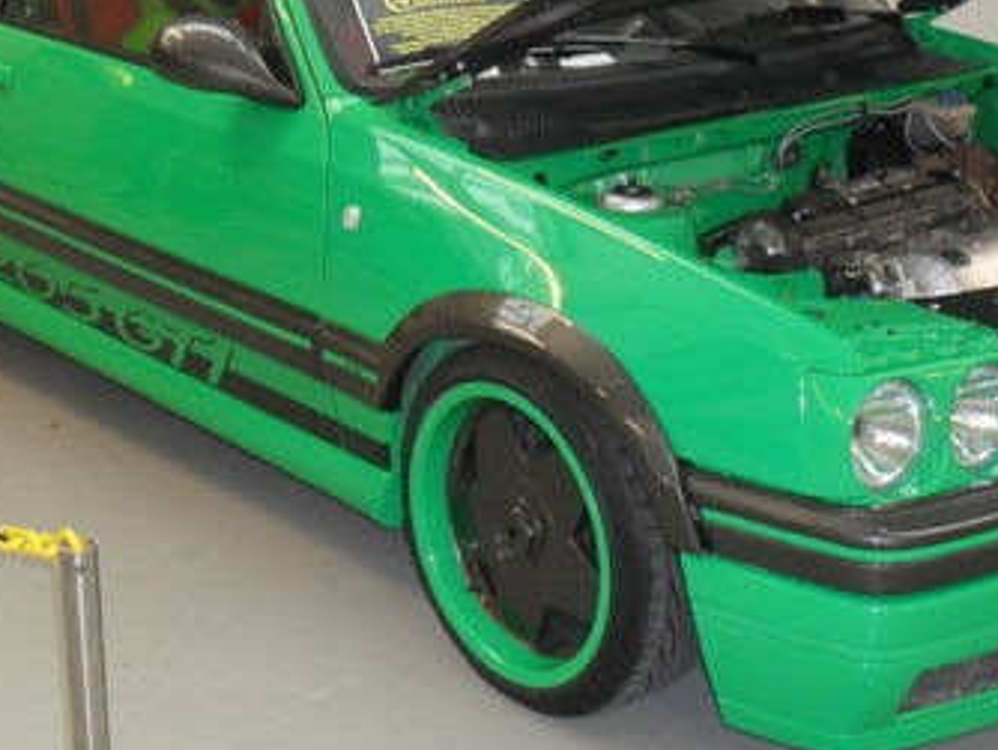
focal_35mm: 67
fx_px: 1933
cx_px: 505
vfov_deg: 21.6
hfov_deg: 28.9
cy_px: 137
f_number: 3.2
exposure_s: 1/45
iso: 200
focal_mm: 6.3
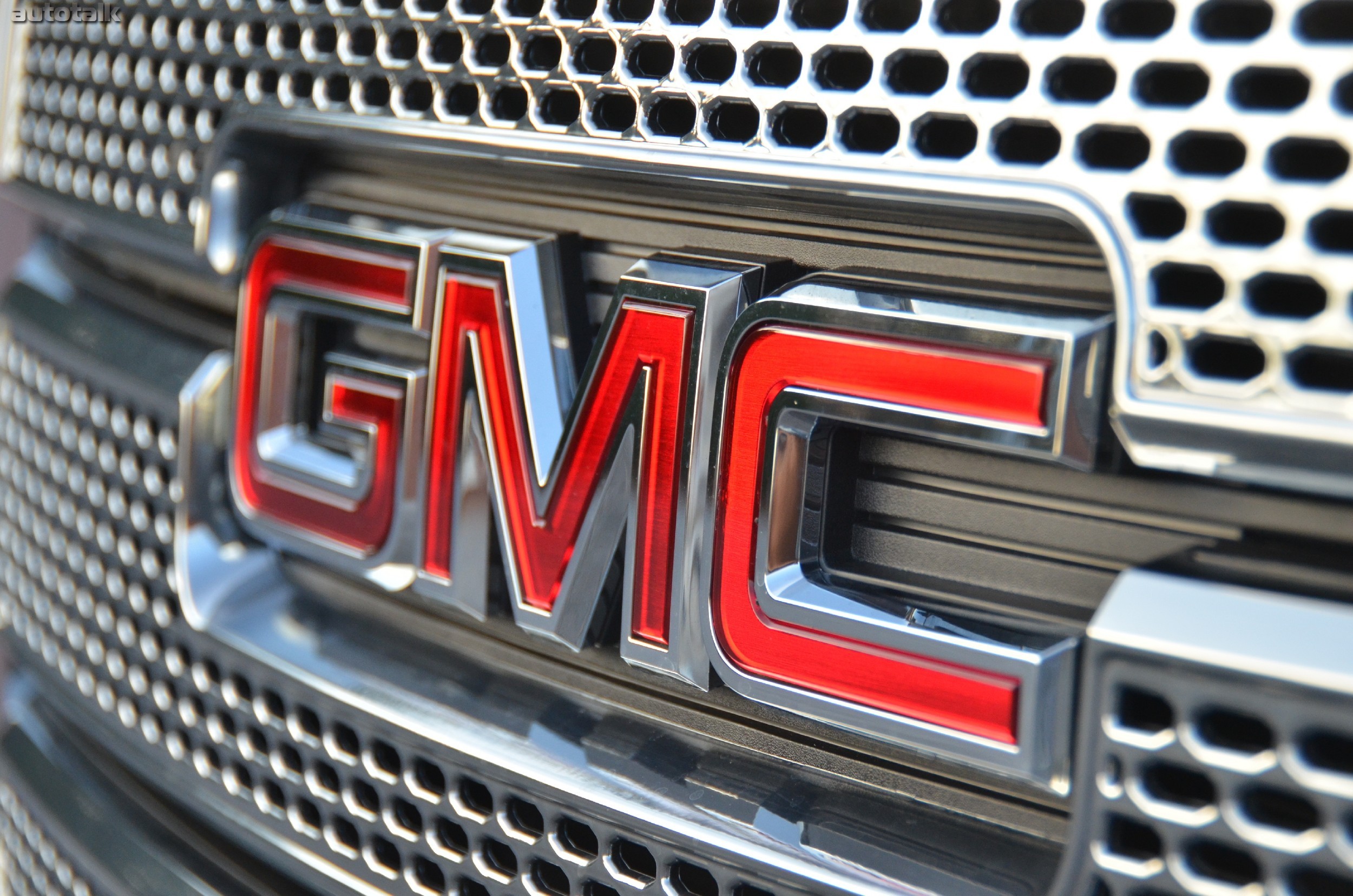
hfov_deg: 17.1
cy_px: 448
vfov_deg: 11.4
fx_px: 4501
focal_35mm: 120
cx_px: 676
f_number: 5
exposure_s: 1/500
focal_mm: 80
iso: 1000
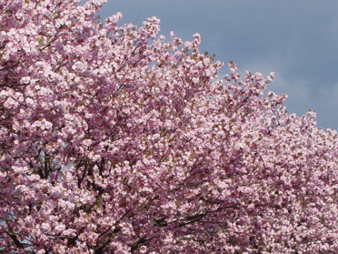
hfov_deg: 12.4
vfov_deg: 9.3
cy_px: 237
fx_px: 1553
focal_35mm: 159
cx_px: 108
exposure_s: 1/350
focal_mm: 40
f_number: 13
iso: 400
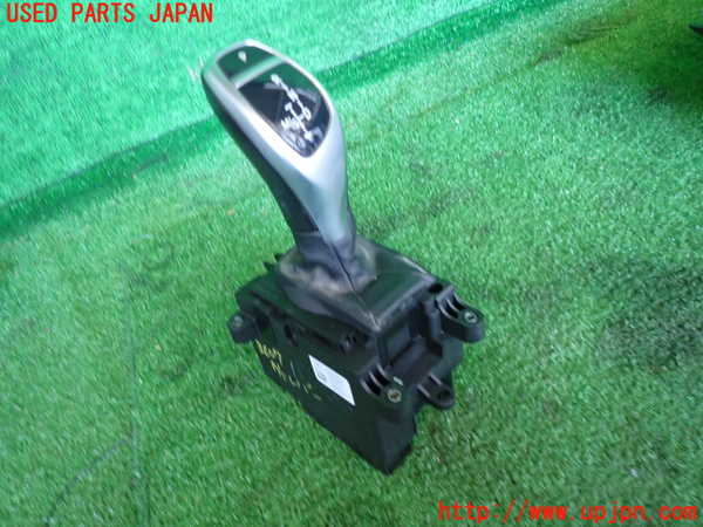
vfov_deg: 54.9
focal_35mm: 25
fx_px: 508
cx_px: 352
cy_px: 264
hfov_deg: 69.4
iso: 400
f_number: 2
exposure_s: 1/30
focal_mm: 4.5
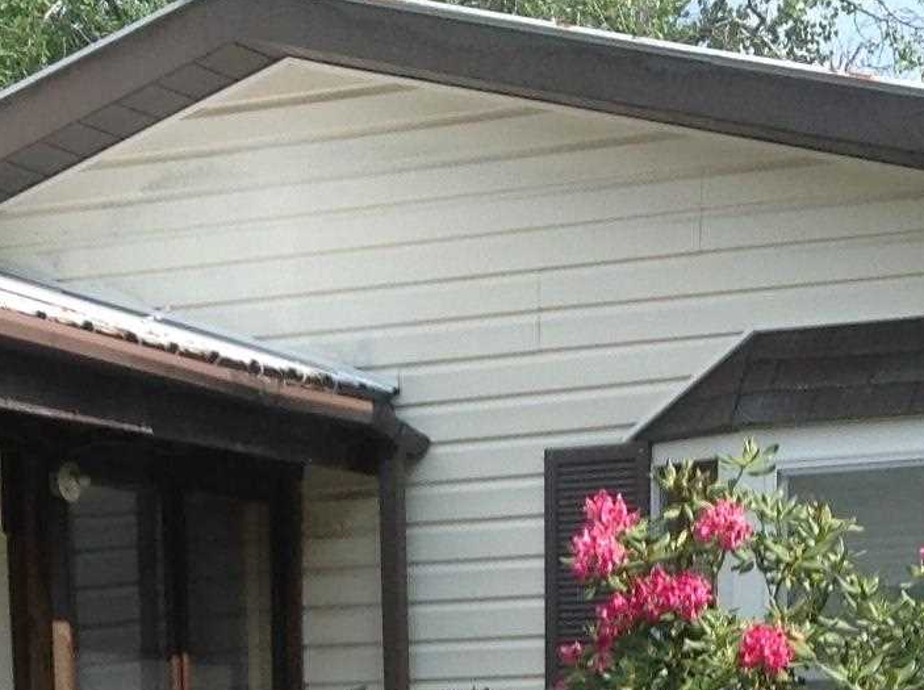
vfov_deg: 10.9
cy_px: 1120
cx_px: 312
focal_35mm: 129
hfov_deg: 15.3
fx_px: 3438
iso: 50
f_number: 2.4
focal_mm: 4.28
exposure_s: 1/775
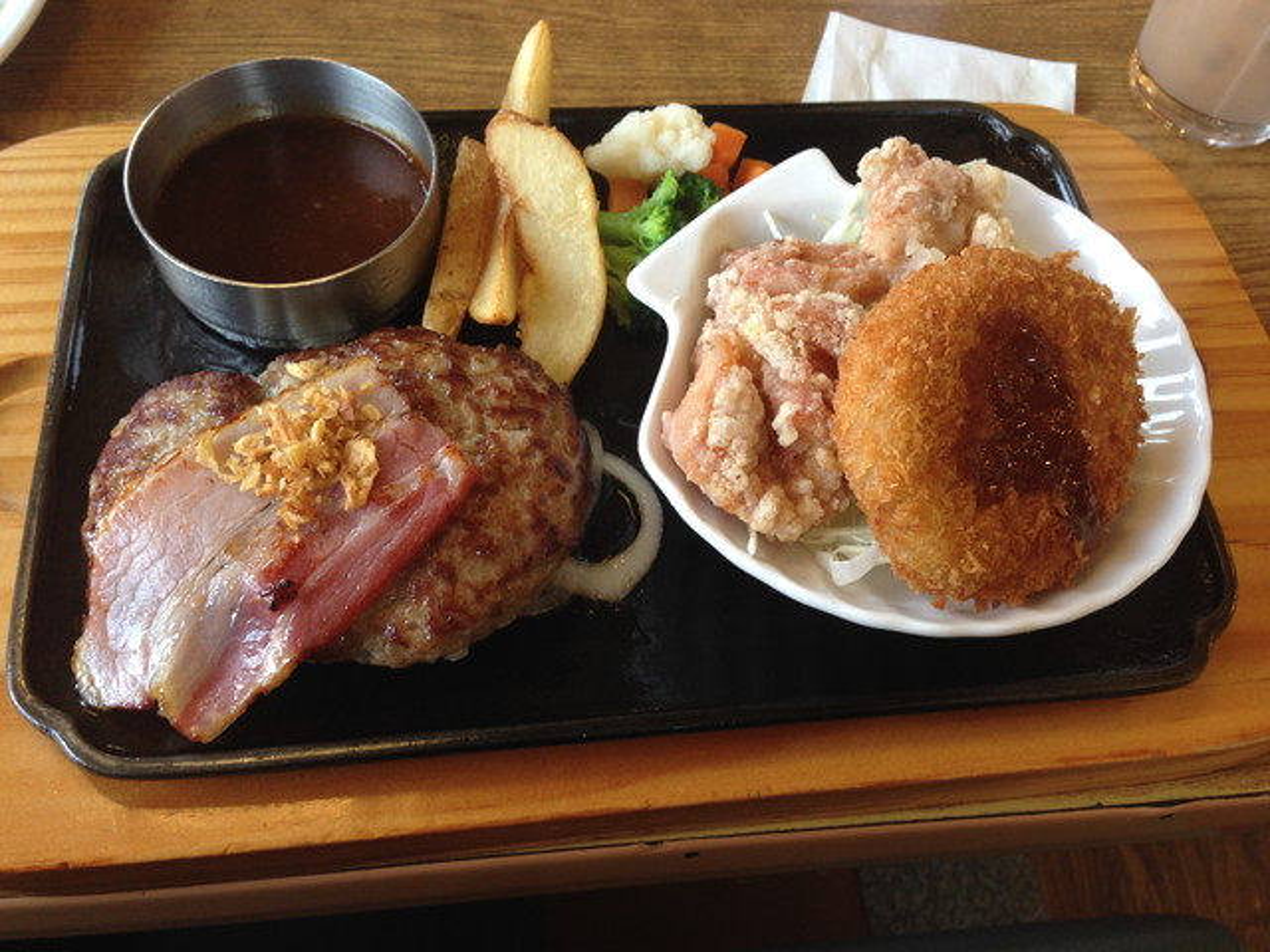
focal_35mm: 33
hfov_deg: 55.4
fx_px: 1211
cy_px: 476
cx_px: 635
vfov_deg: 42.9
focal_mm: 4.12
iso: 50
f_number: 2.4
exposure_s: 1/40
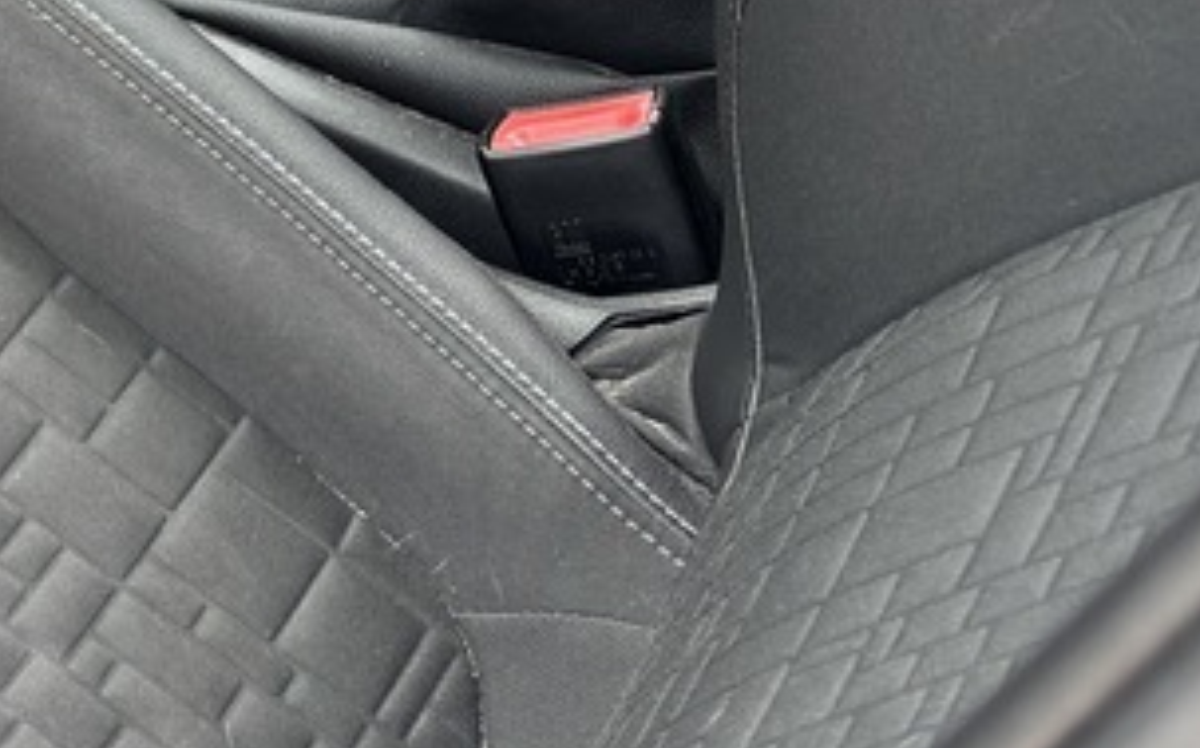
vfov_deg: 10.4
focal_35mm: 121
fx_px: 3955
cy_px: -420
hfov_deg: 14.4
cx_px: -1188
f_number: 1.78
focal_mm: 6.76
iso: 80
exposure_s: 1/157
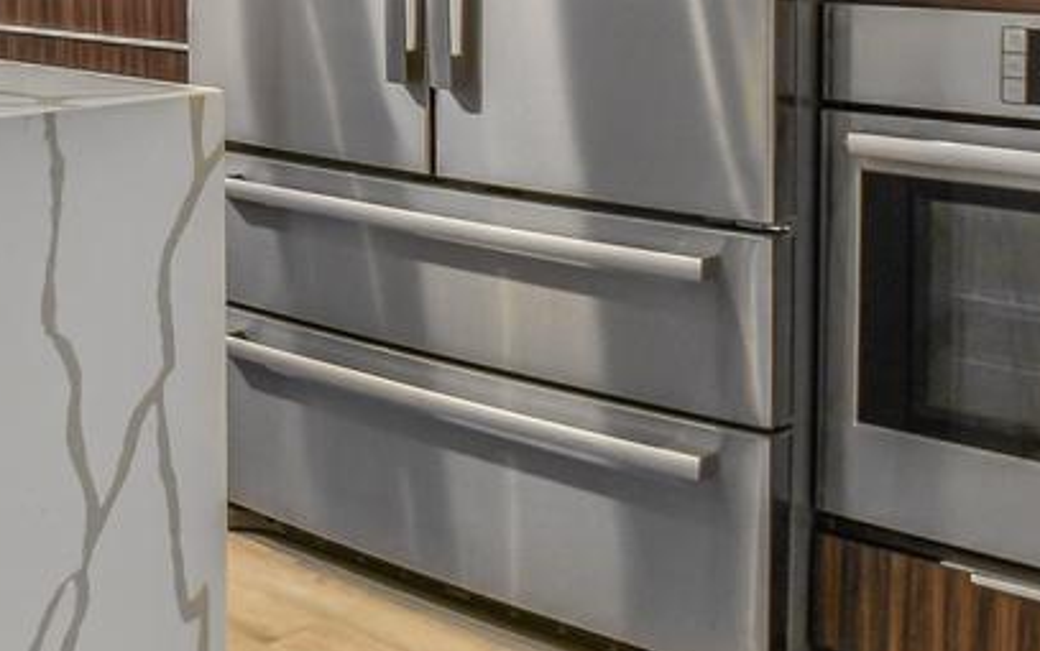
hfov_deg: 26.0
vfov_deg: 21.9
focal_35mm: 54
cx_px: -572
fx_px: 1532
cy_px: -168
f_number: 10
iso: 200
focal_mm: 10
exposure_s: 1/3
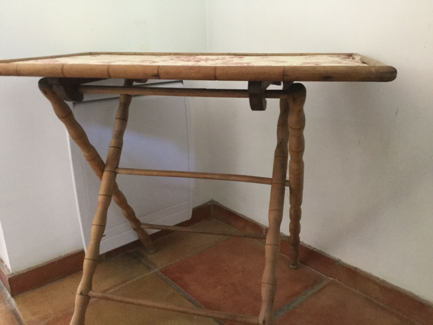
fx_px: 388
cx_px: 216
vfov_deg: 45.4
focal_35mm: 31
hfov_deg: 58.4
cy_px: 162
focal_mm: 3.3
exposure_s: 1/17
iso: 200
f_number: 2.4
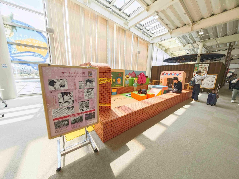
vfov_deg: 94.5
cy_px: 90
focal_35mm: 12
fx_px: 83
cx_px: 120
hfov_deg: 110.5
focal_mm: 2.03
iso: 50
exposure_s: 1/284
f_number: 1.8
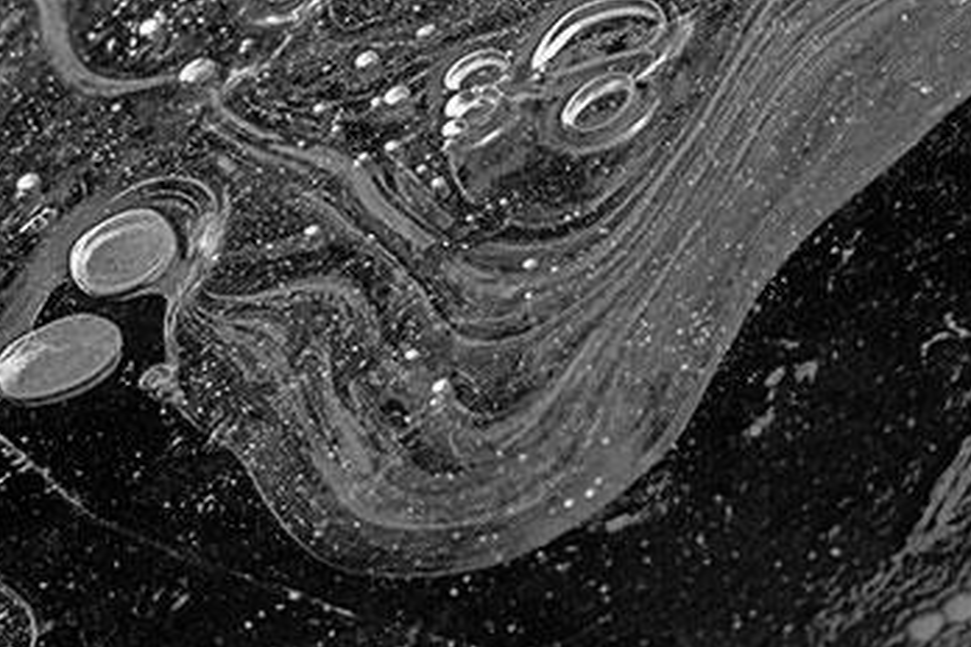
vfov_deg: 4.6
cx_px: 388
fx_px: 8145
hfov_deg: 6.8
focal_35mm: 302
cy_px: 361
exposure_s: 1/250
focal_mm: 210
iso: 2200
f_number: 5.6
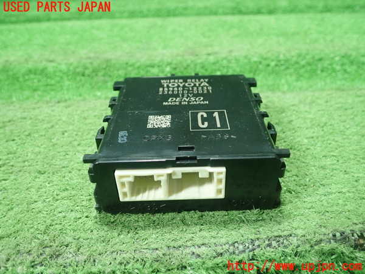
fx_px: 316
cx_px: 182
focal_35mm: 30
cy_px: 137
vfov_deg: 46.8
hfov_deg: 60.0
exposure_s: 1/125
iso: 800
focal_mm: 5.5
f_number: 2.3
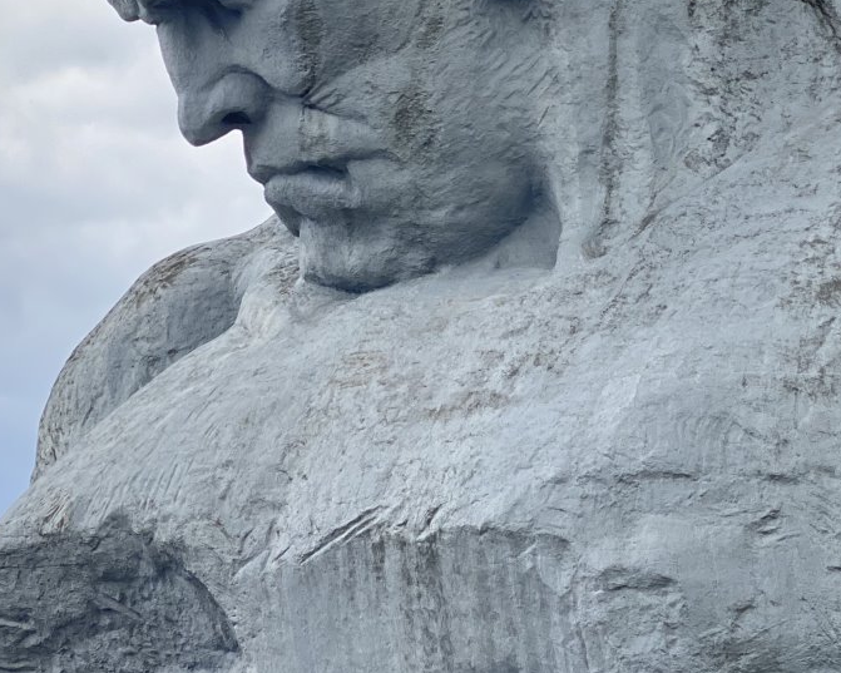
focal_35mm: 121
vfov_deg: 12.6
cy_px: 36
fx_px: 3012
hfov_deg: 15.9
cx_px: 429
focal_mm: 6
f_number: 2
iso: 20
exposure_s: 1/826
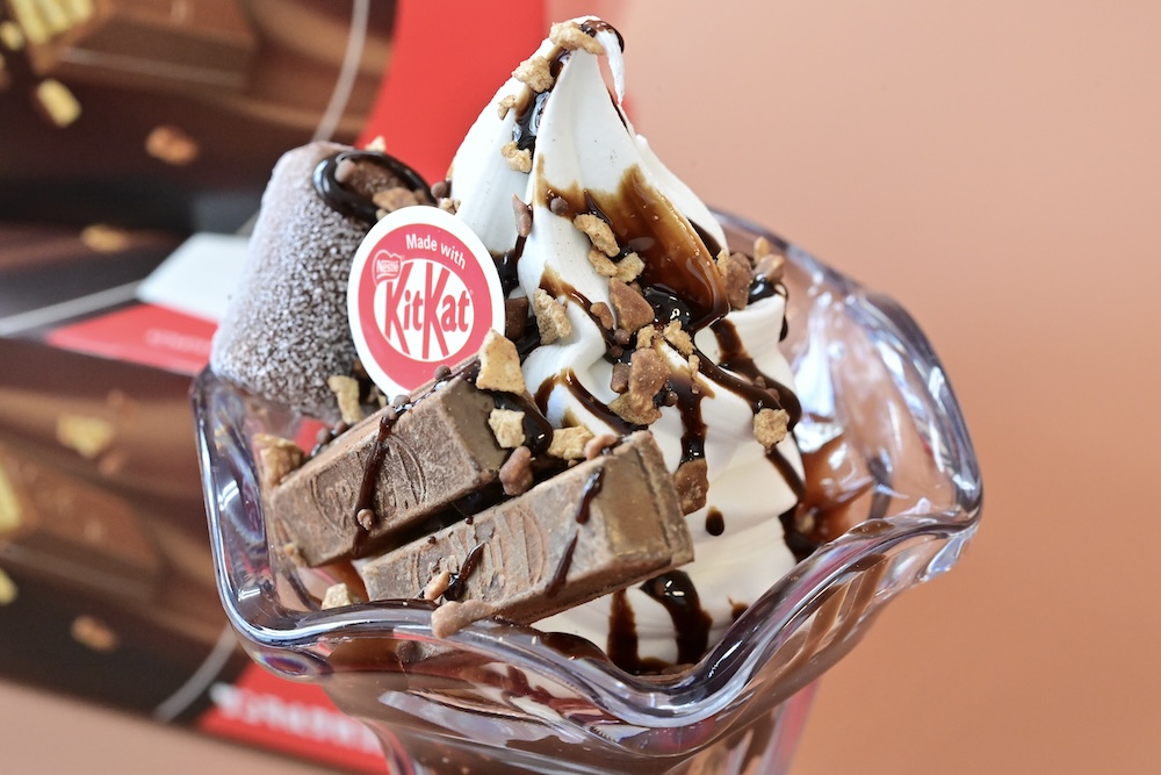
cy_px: 388
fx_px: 1935
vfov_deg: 22.6
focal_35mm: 60
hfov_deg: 33.4
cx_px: 580
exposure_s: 1/160
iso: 6400
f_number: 10
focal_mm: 60
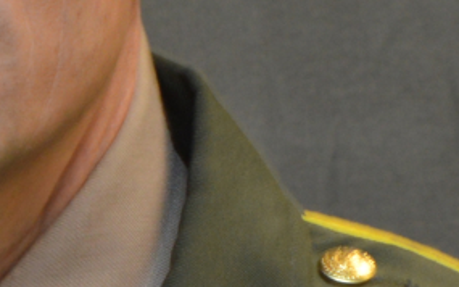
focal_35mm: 408
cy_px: 294
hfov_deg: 5.1
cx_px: -132
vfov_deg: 3.2
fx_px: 5103
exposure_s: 1/8
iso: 200
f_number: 7.1
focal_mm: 38
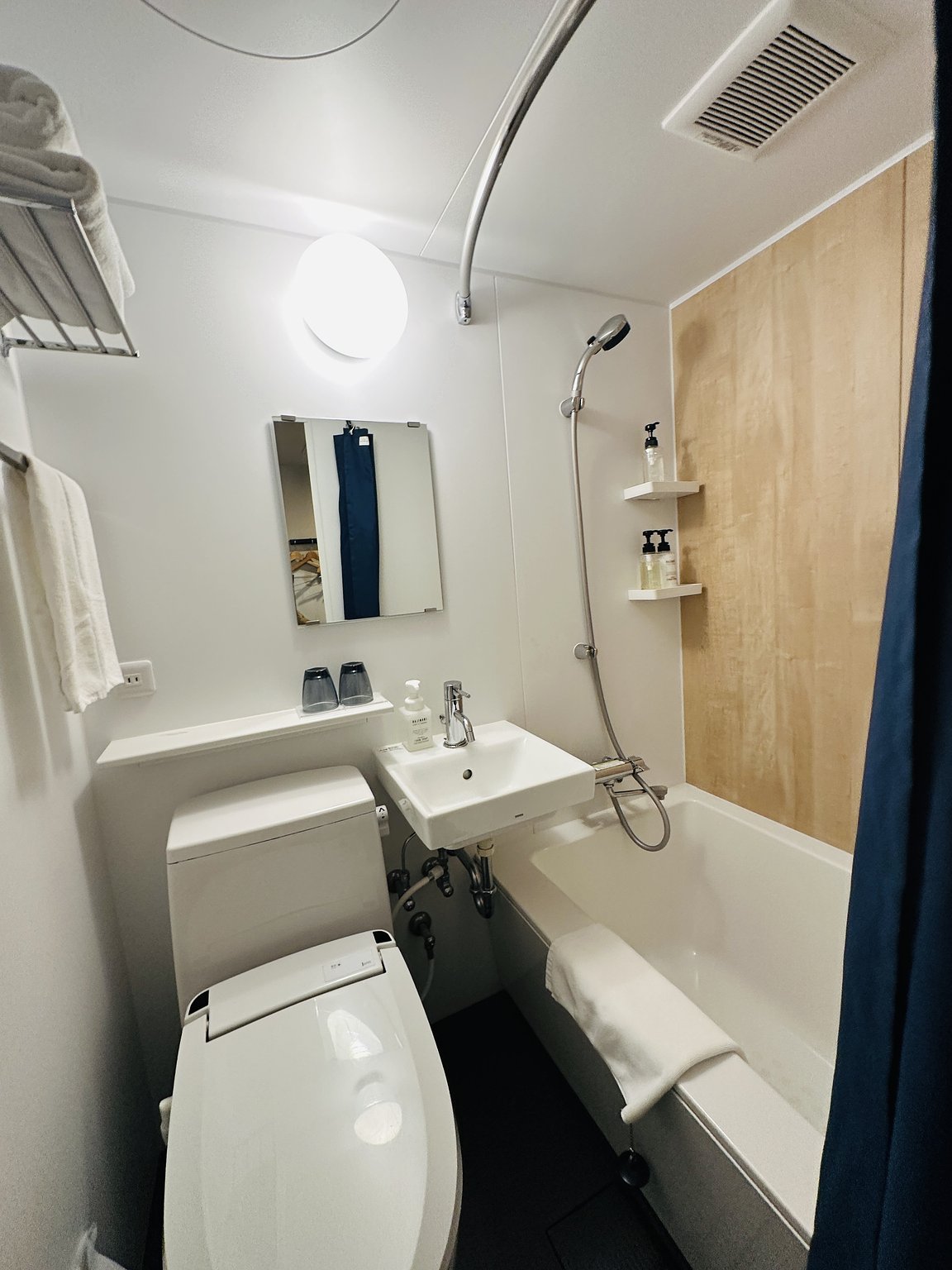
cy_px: 635
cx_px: 476
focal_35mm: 14
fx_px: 513
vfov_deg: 102.1
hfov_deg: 85.7
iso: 200
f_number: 2.2
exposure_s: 1/60
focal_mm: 2.22
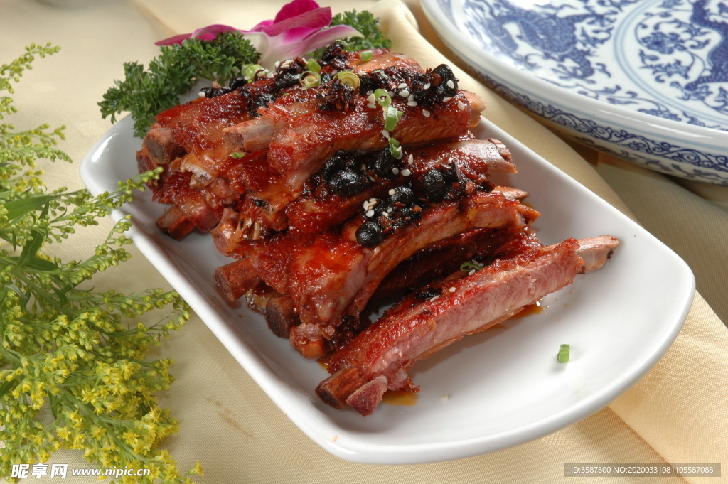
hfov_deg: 24.6
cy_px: 242
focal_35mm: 82
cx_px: 364
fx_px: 1667
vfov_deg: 16.5
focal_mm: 55
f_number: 16
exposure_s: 1/125
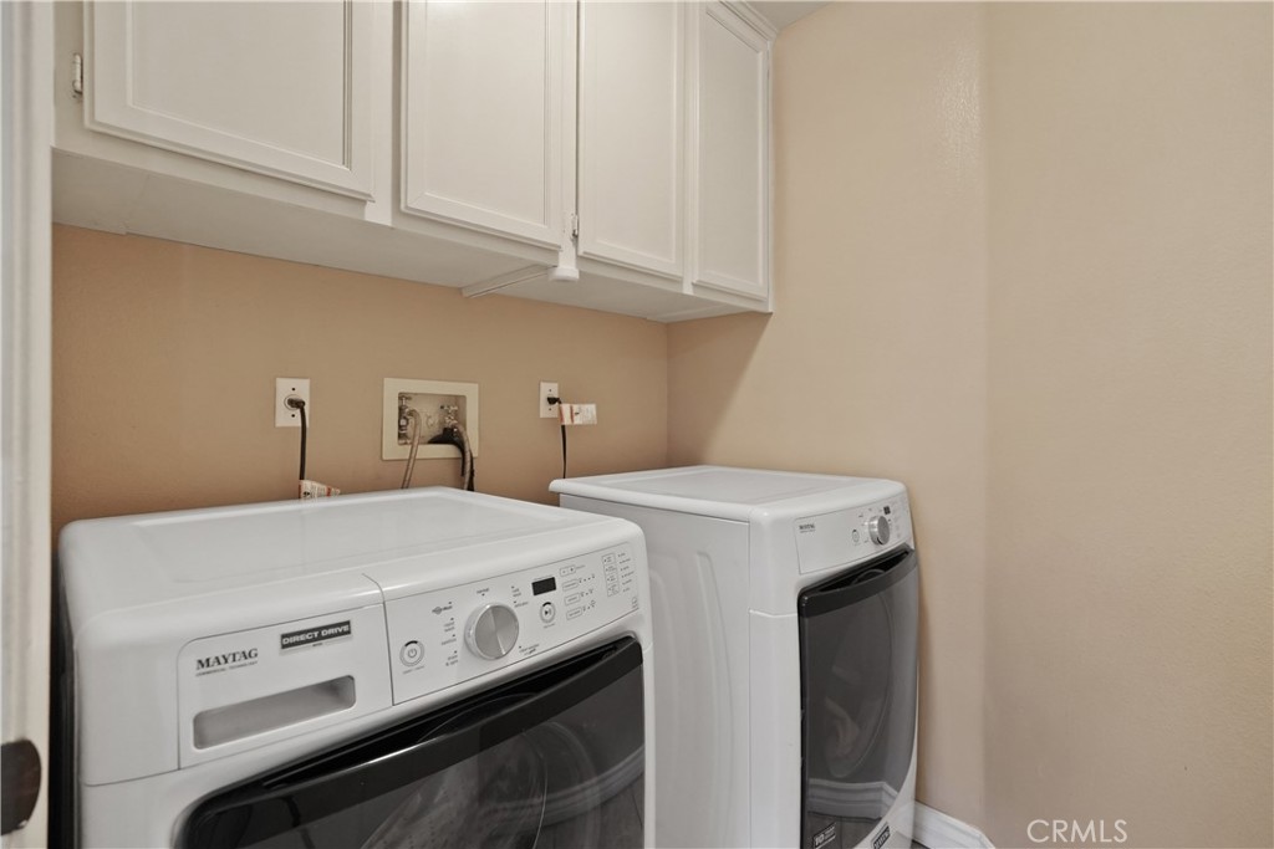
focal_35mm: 16
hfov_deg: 95.0
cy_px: 424
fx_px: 584
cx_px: 637
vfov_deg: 72.1
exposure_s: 1/15
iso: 4000
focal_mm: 16.5
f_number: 4
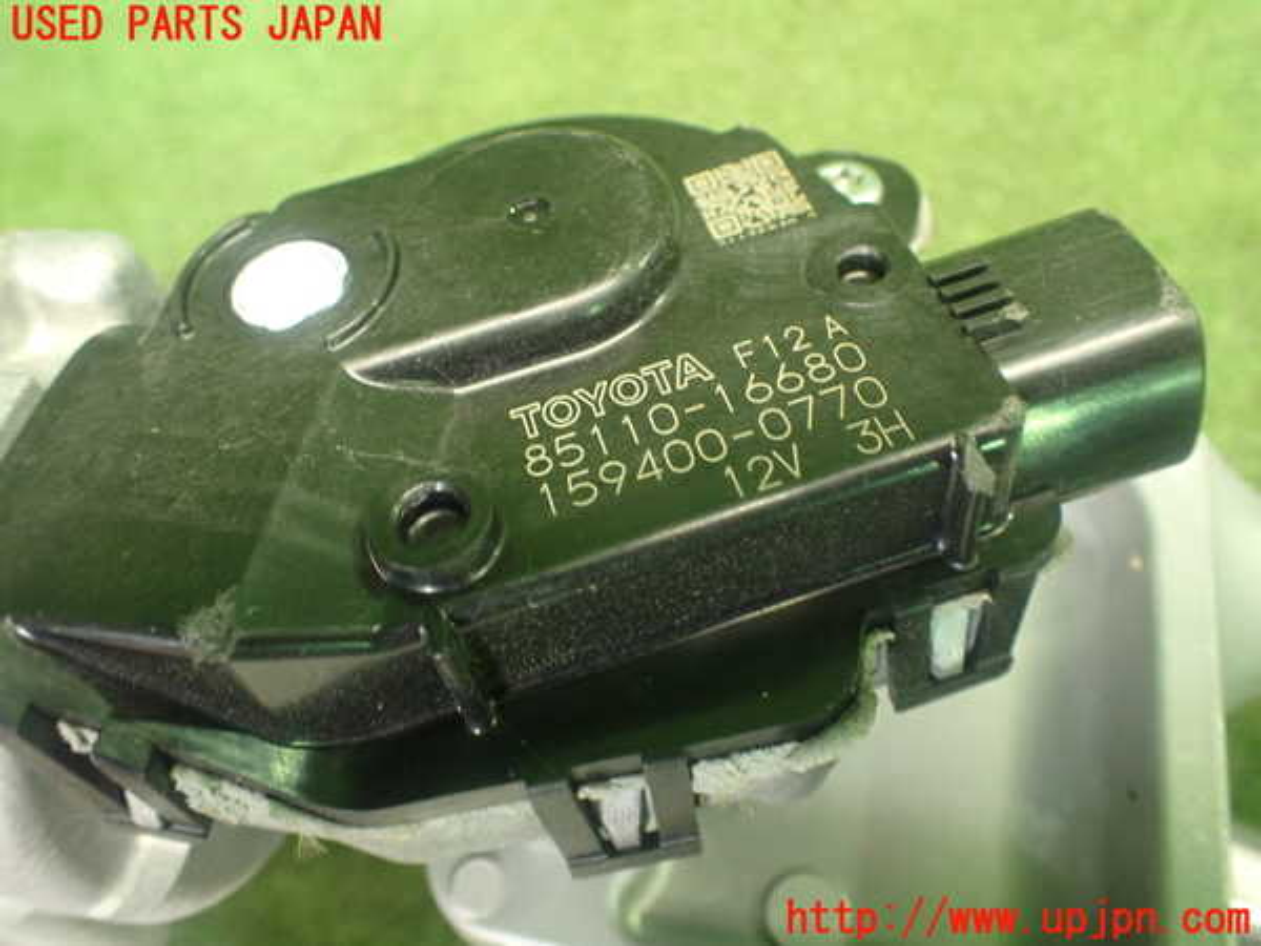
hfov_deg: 60.0
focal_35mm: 30
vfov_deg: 46.8
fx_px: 1093
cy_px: 473
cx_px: 630
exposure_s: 1/40
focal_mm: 5.4
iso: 800
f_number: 2.3
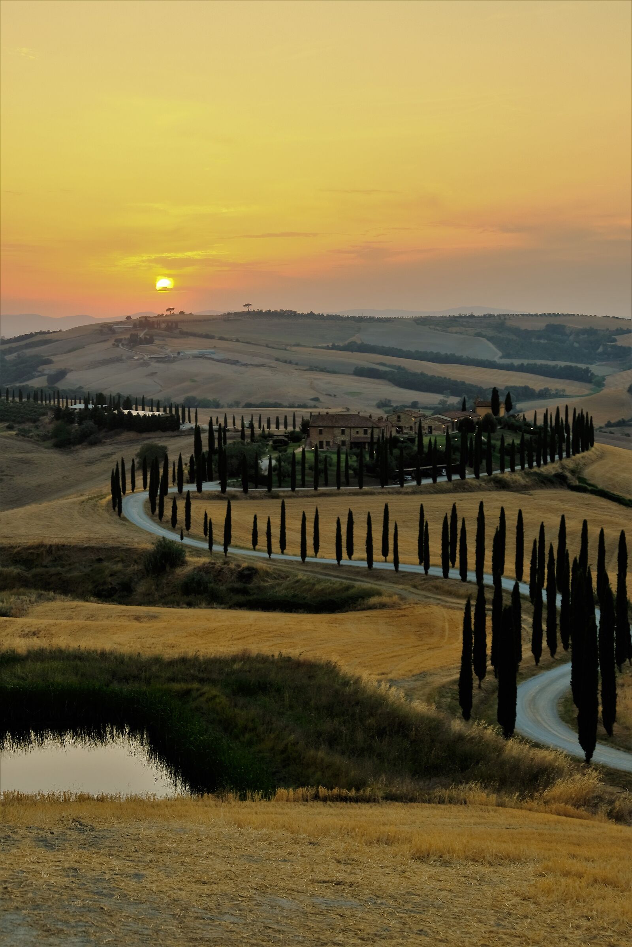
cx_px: 316
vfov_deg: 31.4
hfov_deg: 21.2
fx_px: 1685
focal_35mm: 64
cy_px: 474
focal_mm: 42.5
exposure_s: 1/40
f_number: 9
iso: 400
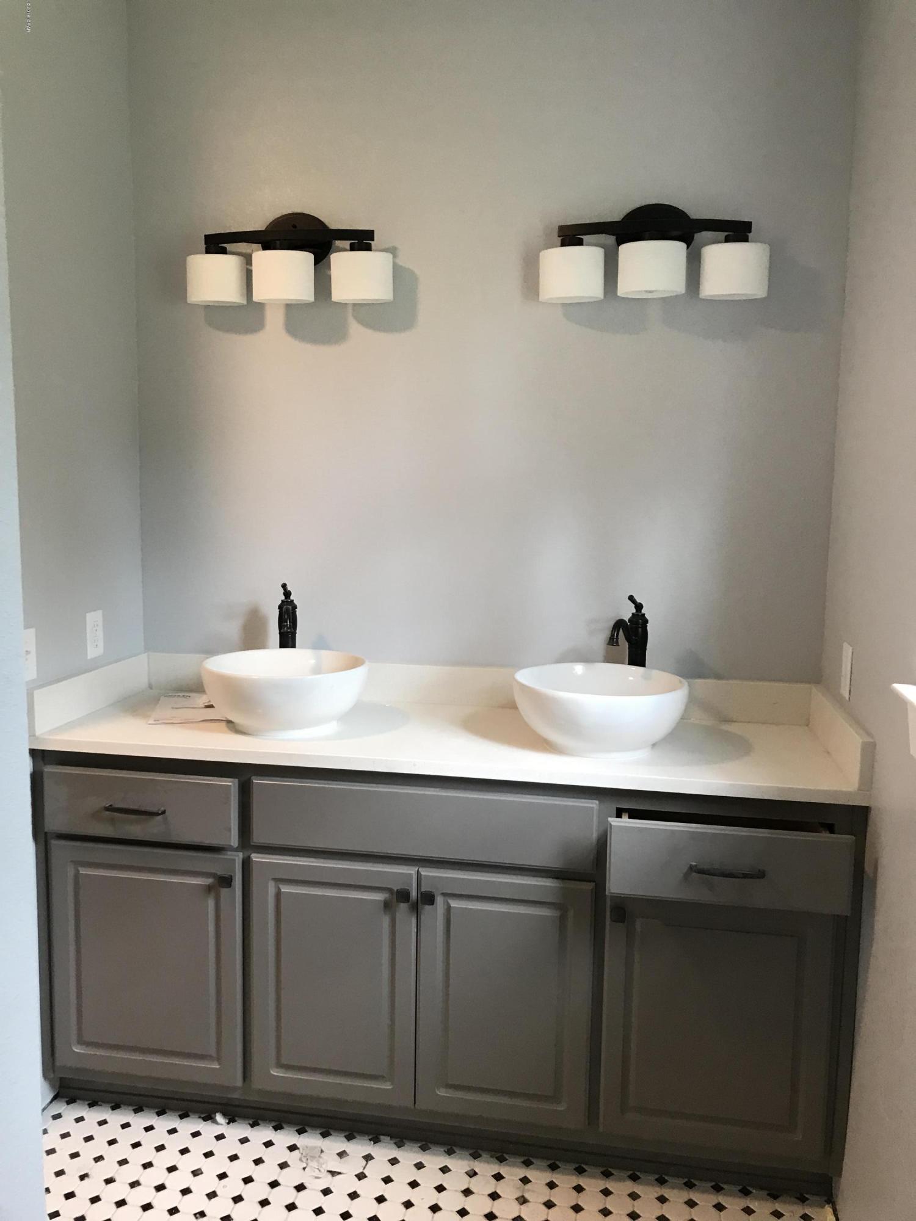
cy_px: 610
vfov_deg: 63.4
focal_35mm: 28
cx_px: 458
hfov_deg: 49.7
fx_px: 988
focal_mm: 3.99
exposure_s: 1/30
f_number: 1.8
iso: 40
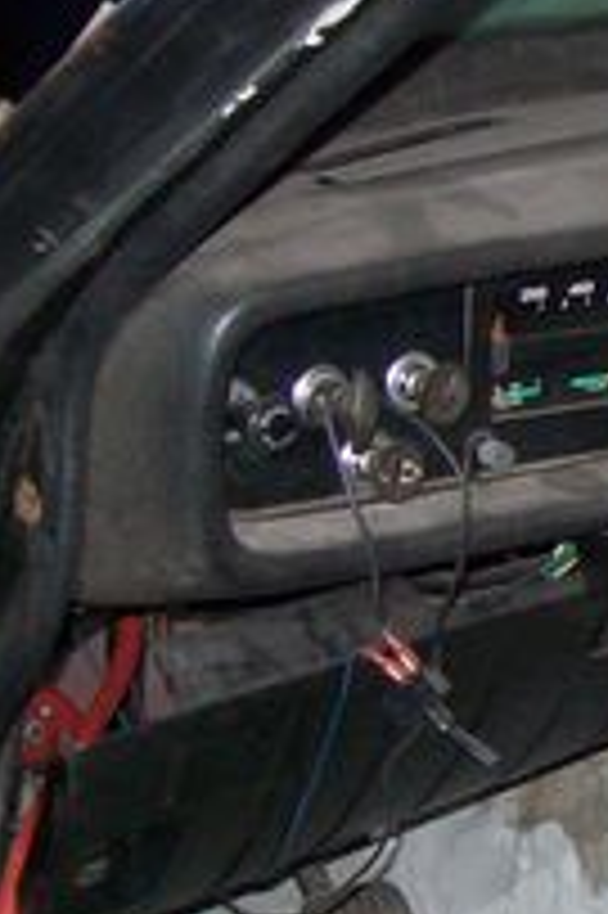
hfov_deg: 10.6
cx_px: 1248
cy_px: 473
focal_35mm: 118
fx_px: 2994
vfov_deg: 17.4
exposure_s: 1/64
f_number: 2.7
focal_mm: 6
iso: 200
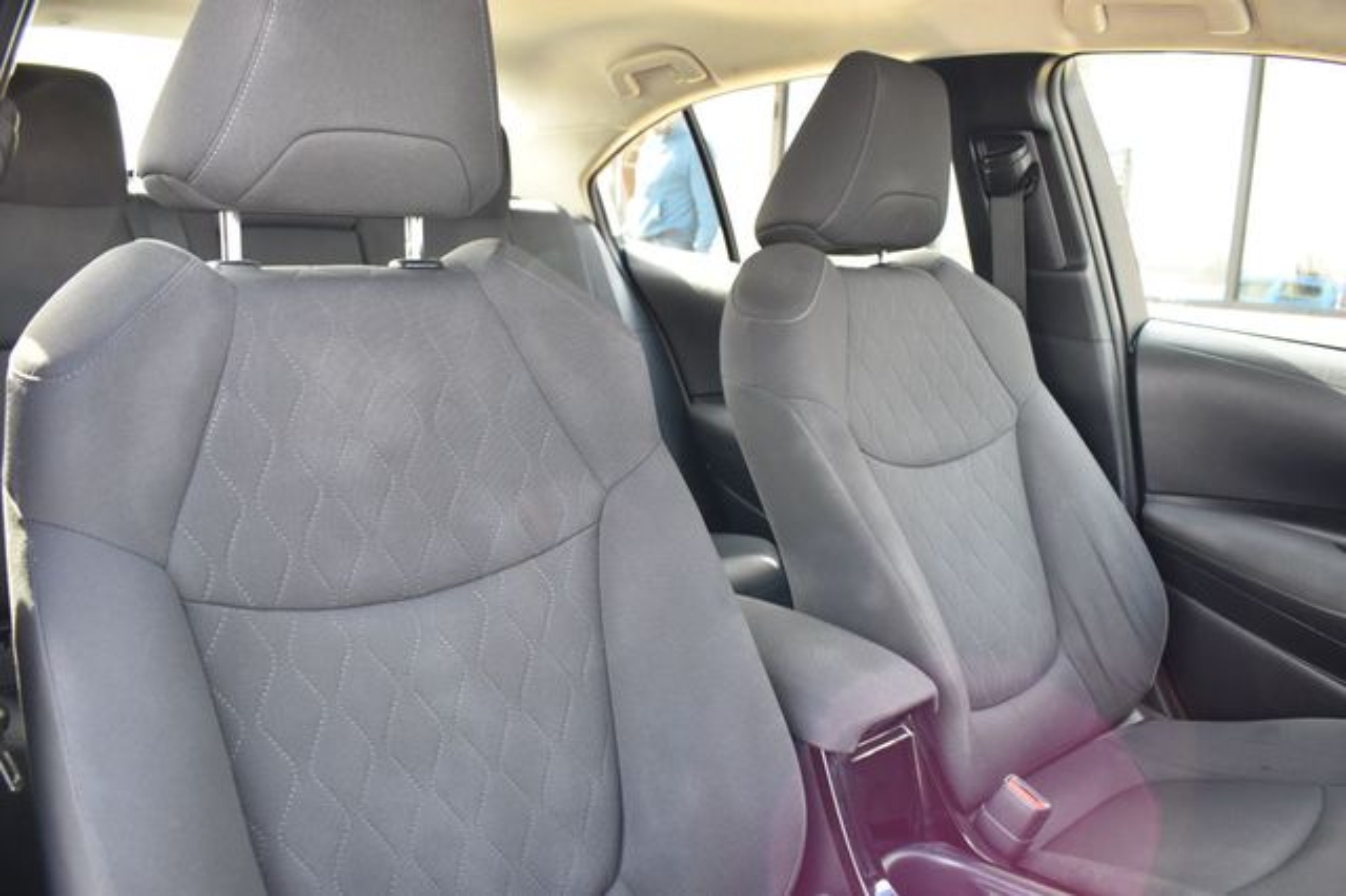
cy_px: 448
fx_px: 1121
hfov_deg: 62.0
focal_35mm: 30
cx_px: 673
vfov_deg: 43.6
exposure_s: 1/125
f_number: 5
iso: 800
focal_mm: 20
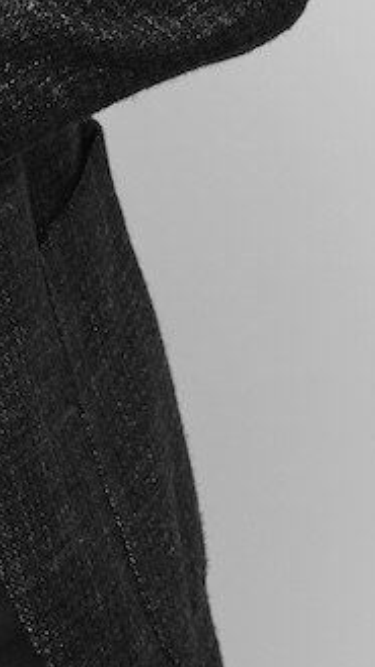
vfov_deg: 6.4
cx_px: -416
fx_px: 5906
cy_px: -270
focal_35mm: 334
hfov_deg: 3.6
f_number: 7.1
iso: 400
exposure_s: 1/160
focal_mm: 70
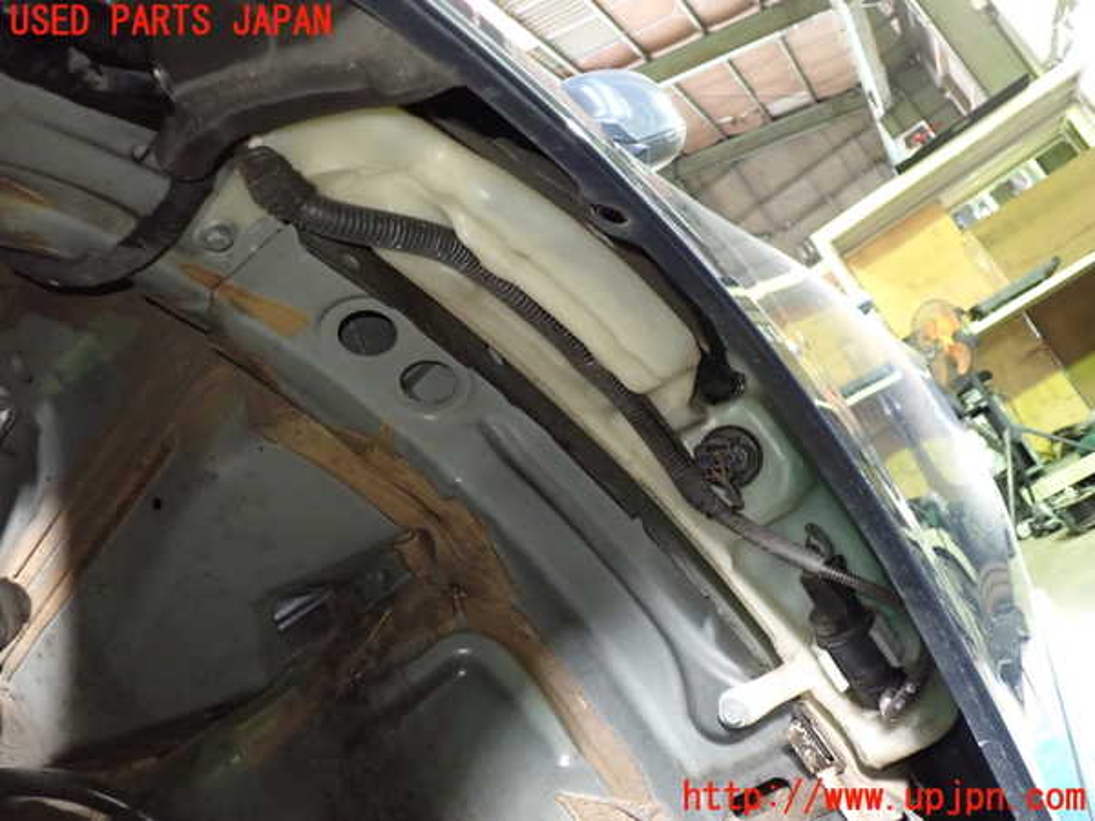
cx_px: 548
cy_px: 410
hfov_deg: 60.0
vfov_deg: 46.8
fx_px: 949
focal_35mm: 30
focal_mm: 5.4
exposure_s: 1/25
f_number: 2.3
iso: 800
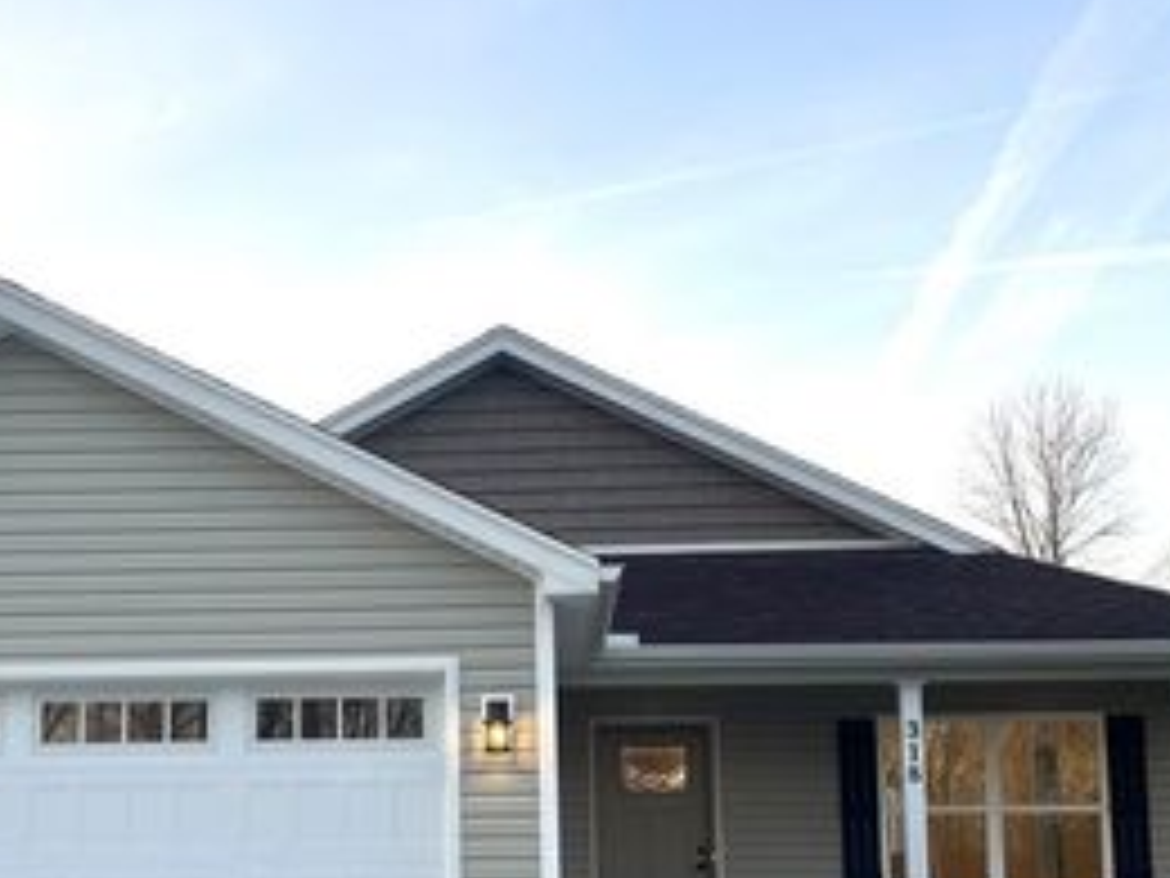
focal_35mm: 50
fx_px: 1690
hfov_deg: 37.9
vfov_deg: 28.8
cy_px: 628
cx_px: 418
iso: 50
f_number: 1.6
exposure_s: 1/407
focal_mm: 5.1
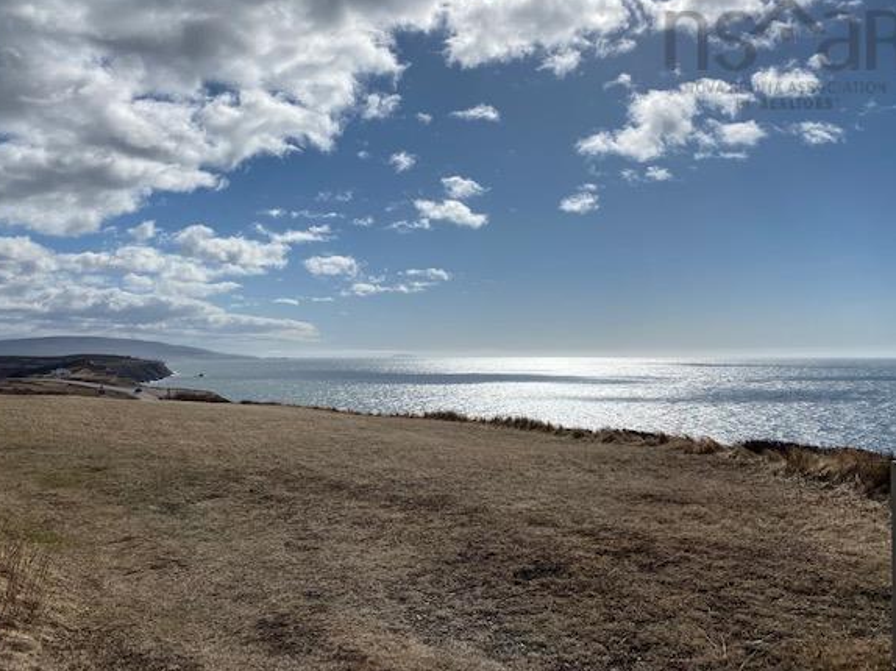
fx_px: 750
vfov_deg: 48.2
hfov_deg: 61.7
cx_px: 431
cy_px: 331
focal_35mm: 29
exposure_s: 1/14286
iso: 40
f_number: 1.8
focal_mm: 4.25
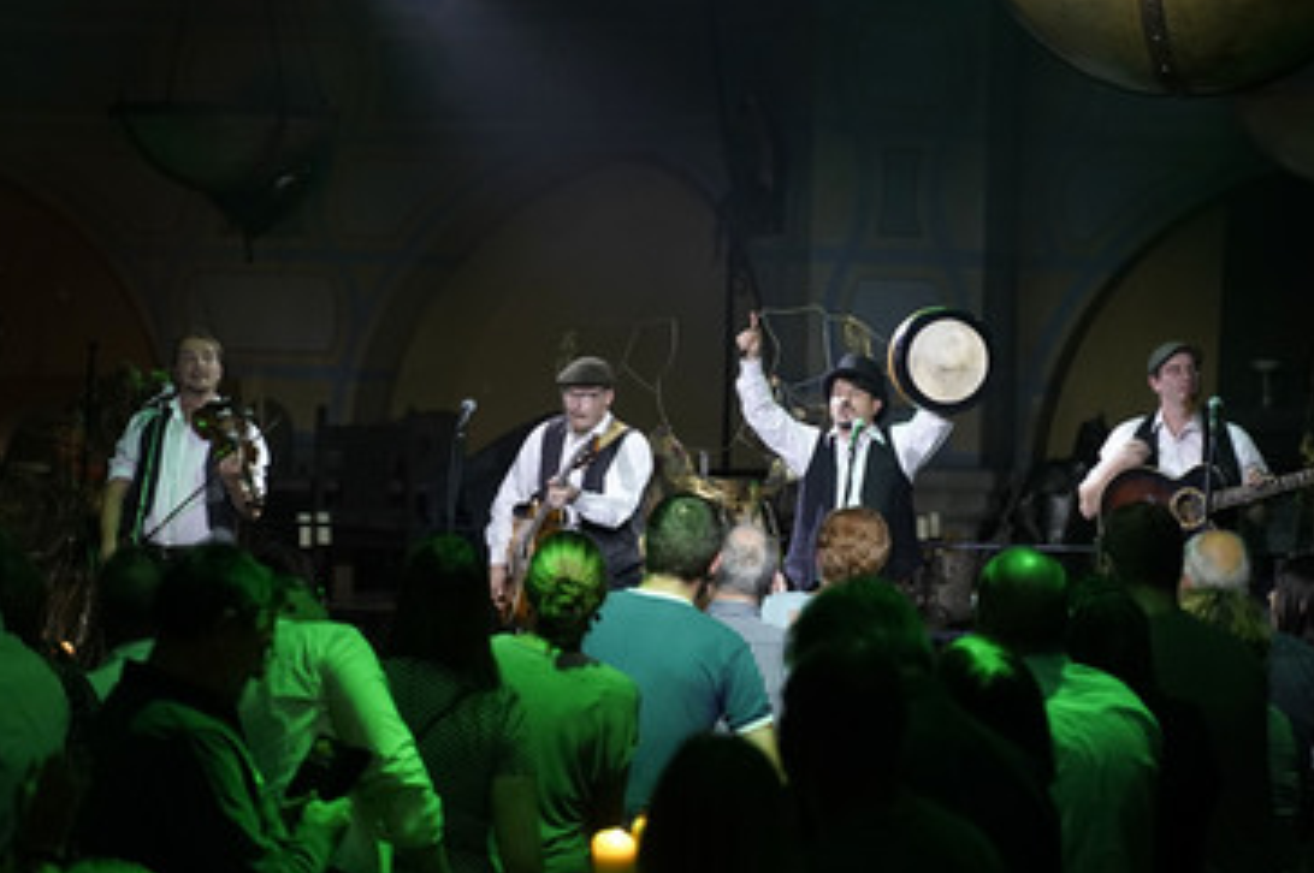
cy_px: 473
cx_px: 691
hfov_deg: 21.9
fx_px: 3391
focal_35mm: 93
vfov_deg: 14.7
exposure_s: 1/400
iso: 3200
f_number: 3.2
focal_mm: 75
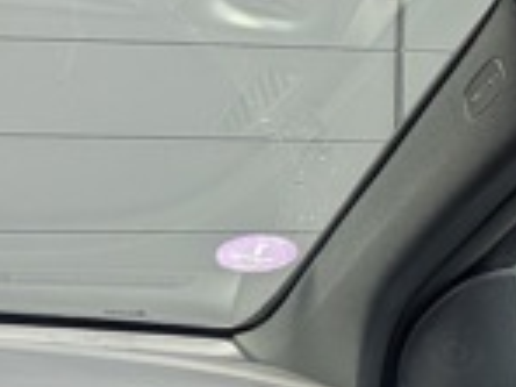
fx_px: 969
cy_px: 206
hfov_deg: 20.0
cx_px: -450
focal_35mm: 65
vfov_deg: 22.6
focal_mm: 2.23
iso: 93
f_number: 1.95
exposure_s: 1/204
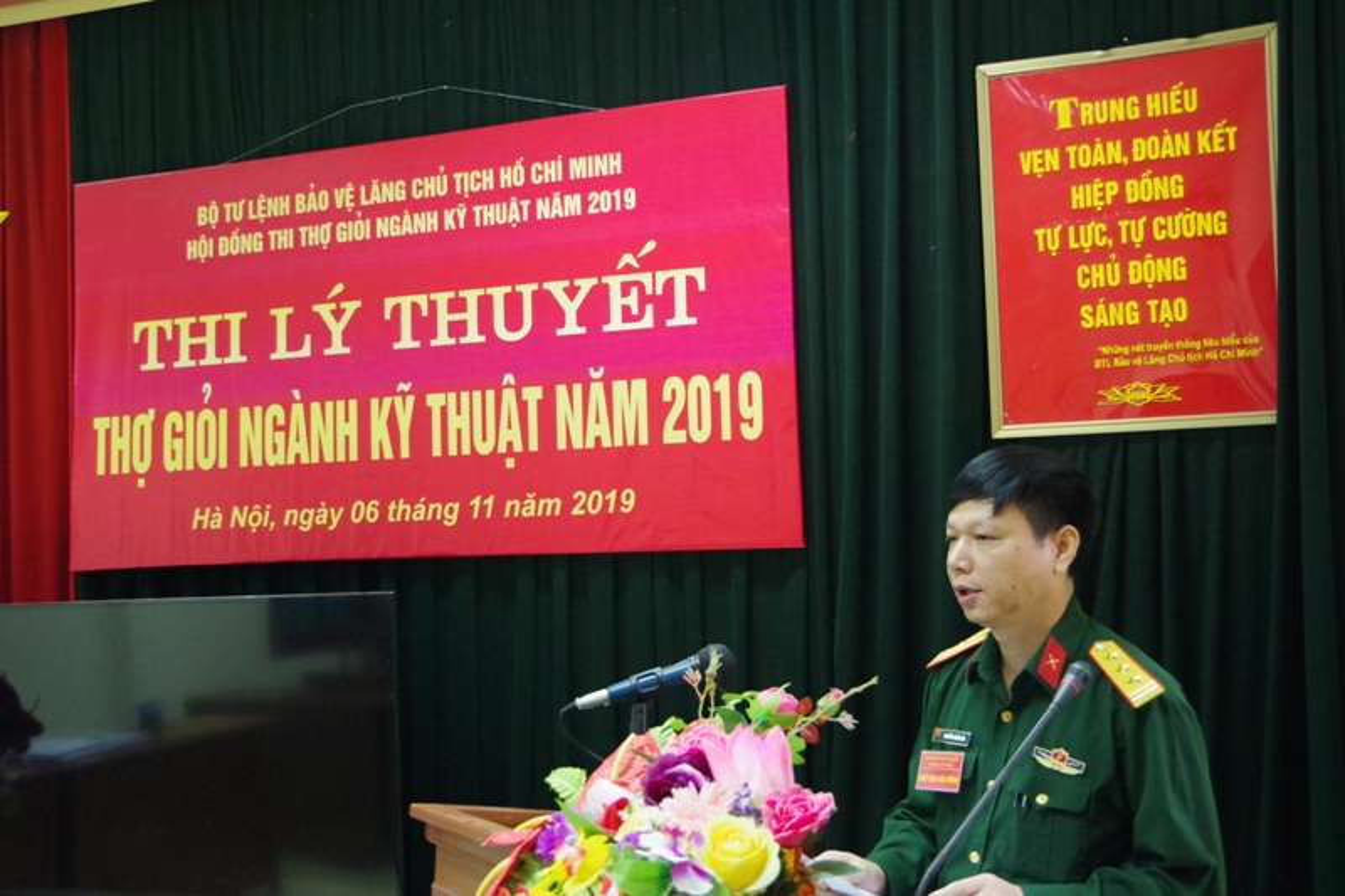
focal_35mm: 42
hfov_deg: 46.4
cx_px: 672
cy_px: 448
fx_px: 1569
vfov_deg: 31.9
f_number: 4.5
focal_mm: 28
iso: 6400
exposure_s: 1/100
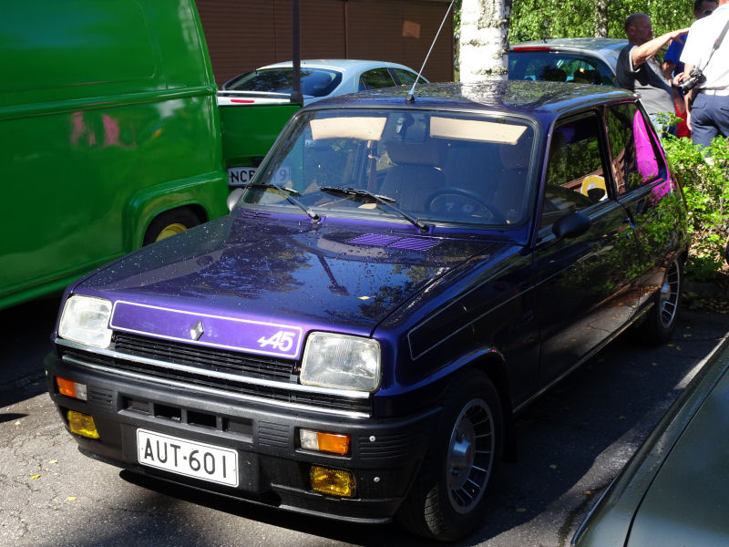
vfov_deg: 30.3
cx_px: 364
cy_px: 274
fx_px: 1011
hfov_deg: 39.7
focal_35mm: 48
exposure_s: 1/200
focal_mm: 8.18
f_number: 4.5
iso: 80
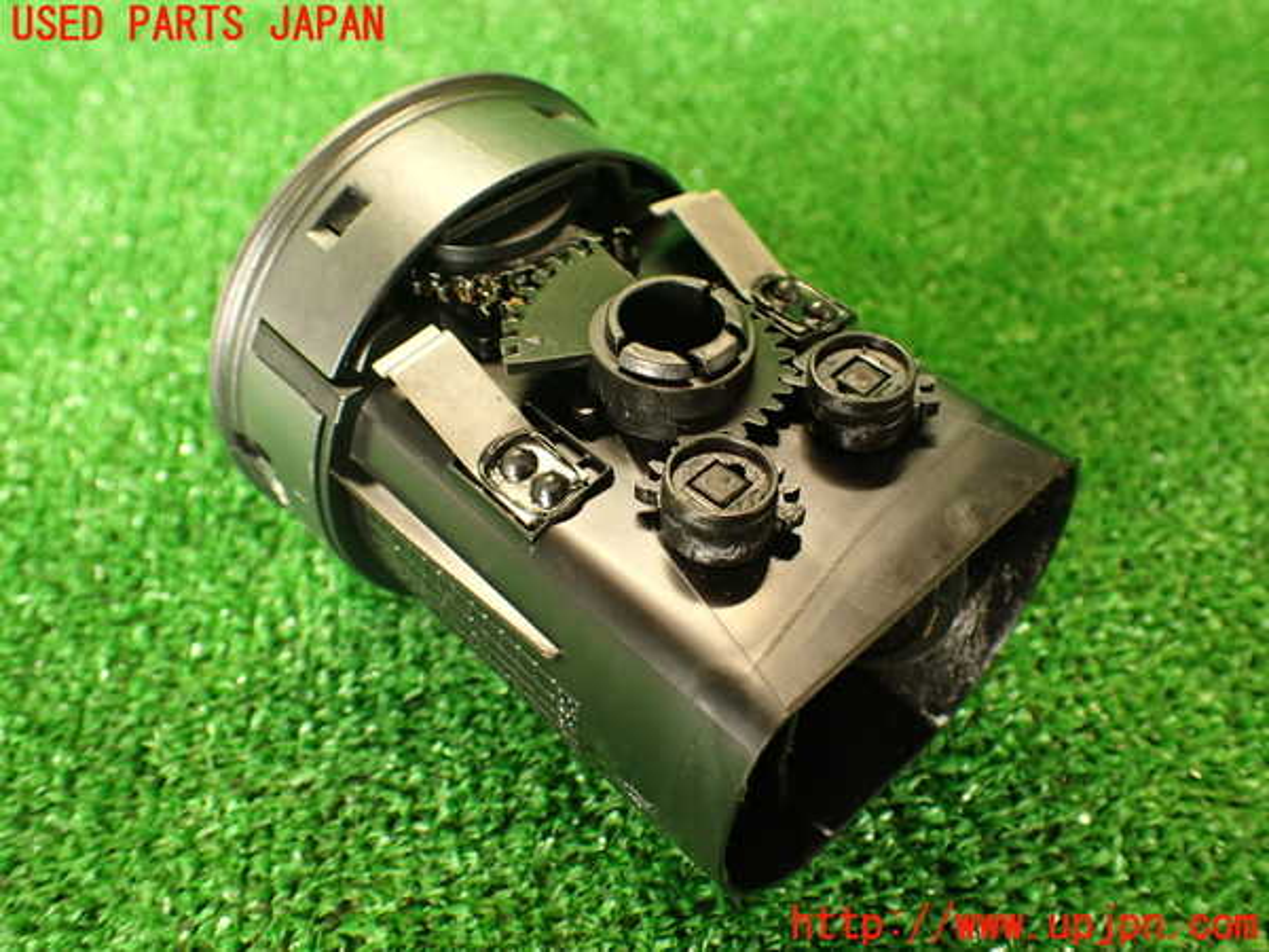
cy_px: 476
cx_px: 634
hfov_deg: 56.8
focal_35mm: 32
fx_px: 1173
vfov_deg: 44.2
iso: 400
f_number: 2.4
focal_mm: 5.79
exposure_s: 1/30
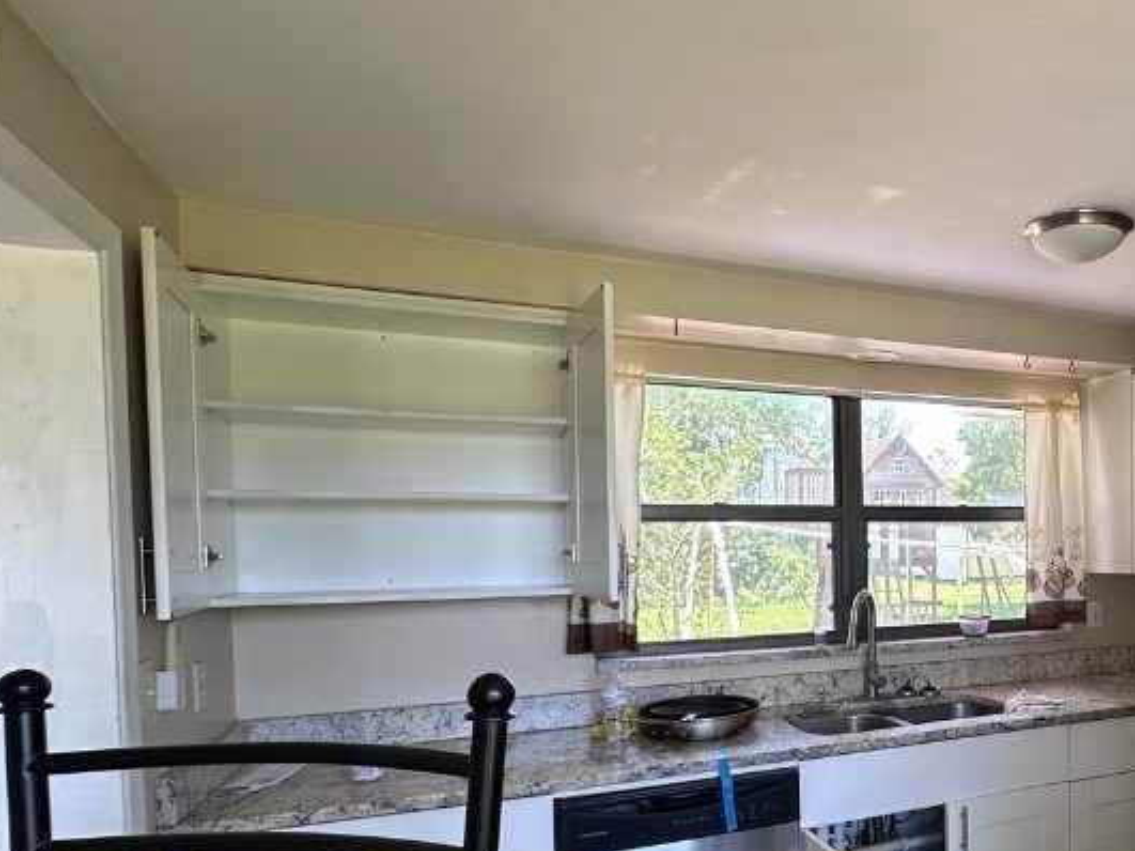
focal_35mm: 27
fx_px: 885
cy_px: 575
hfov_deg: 59.1
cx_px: 943
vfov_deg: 50.3
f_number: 2.2
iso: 50
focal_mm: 2.22
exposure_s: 1/99
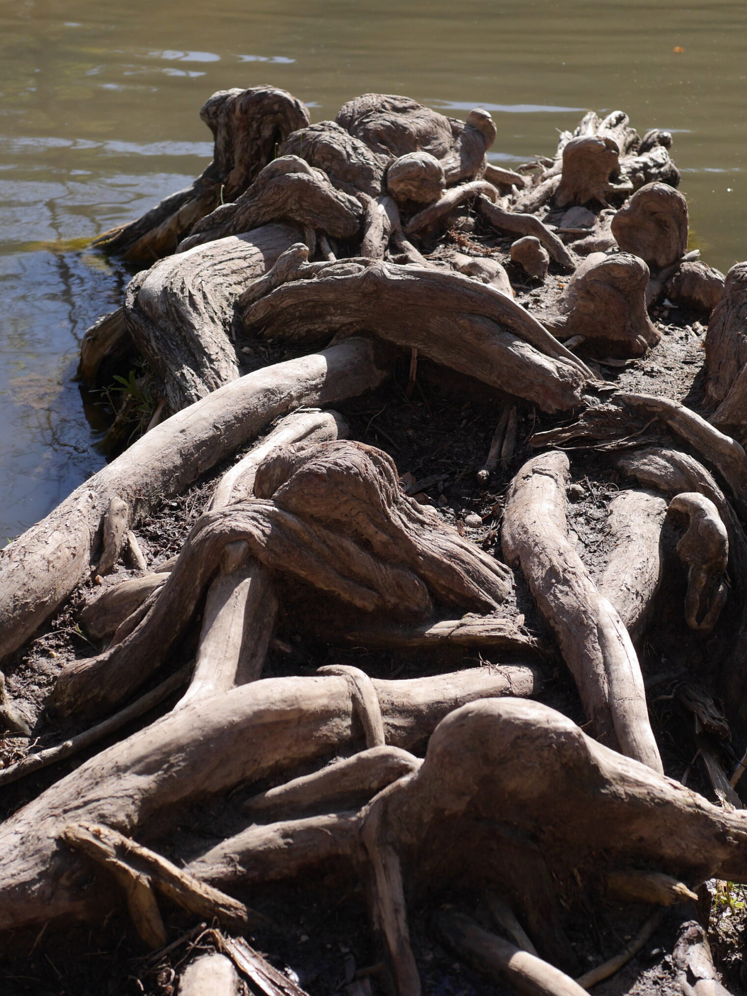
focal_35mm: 63
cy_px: 412
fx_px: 1813
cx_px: 416
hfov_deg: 23.3
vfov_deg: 30.7
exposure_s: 1/1000
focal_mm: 25
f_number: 4
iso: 200
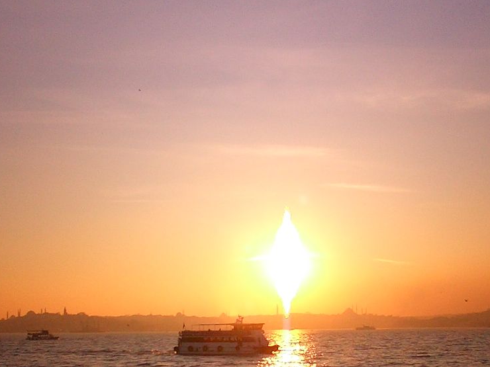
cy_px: 302
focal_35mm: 64
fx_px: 906
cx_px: 267
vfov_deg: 22.6
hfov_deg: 30.3
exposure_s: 1/1600
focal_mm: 5.6
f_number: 3.5
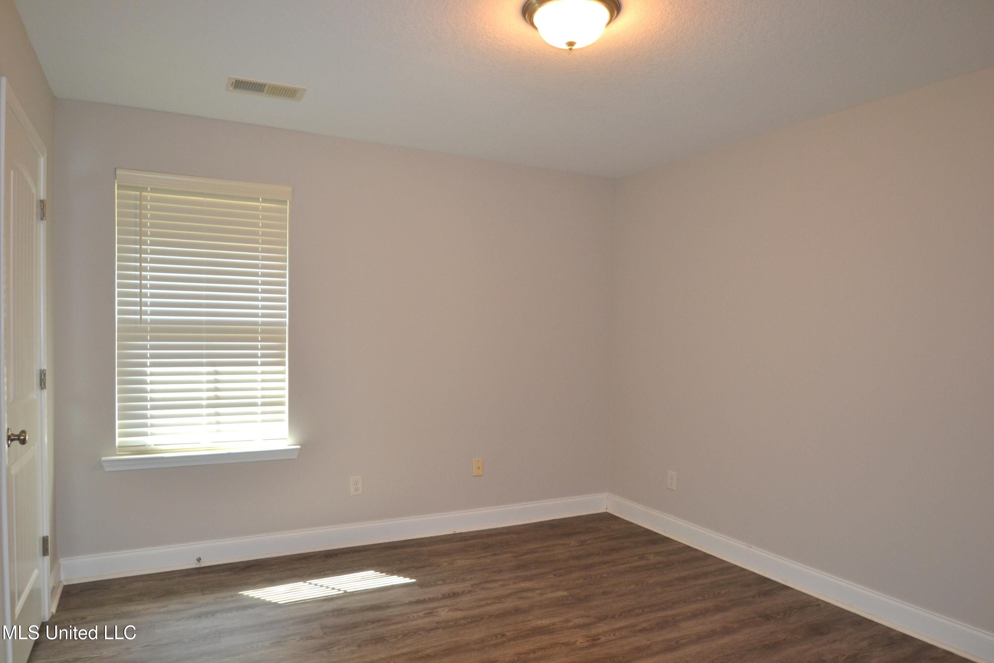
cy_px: 332
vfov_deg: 56.1
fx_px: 621
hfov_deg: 77.3
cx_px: 497
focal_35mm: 22
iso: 640
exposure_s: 1/60
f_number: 4
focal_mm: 15
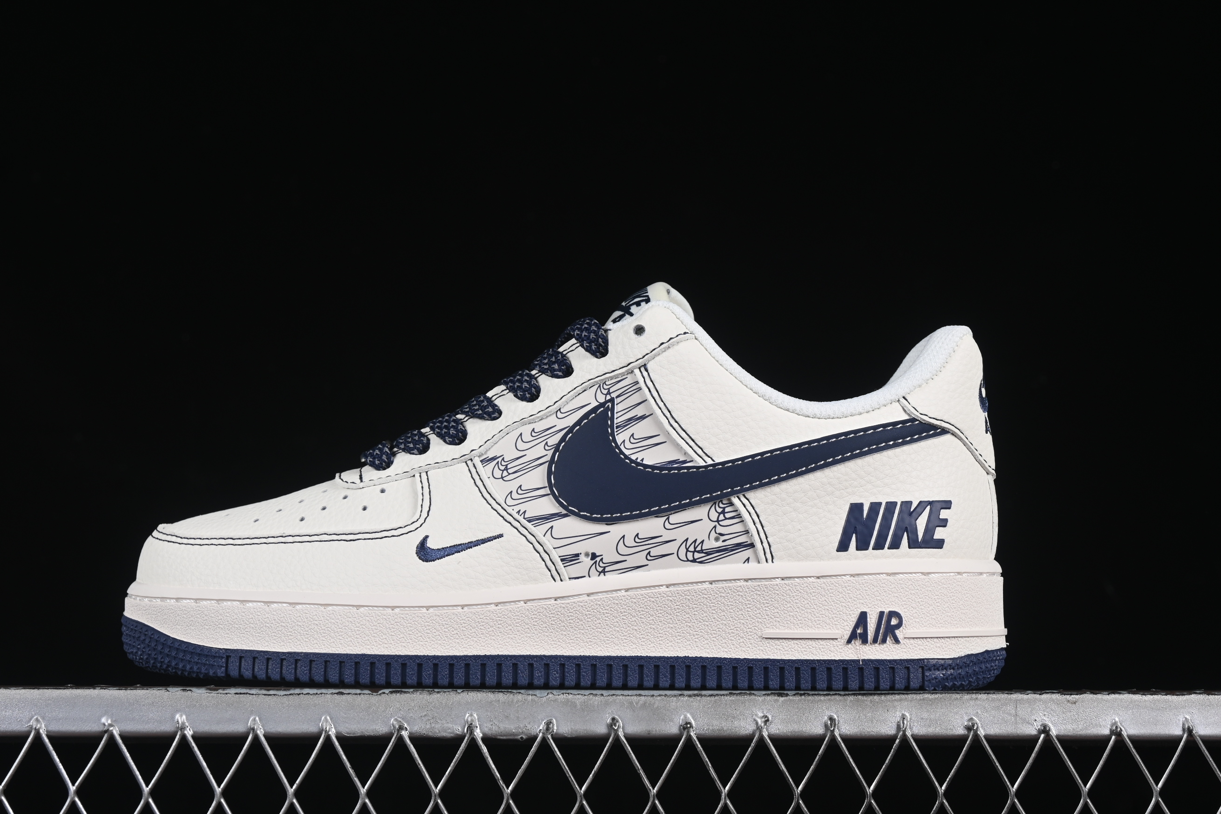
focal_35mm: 80
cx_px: 575
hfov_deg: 25.4
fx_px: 2713
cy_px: 419
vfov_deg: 17.1
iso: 160
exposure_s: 1/80
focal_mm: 50
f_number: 8
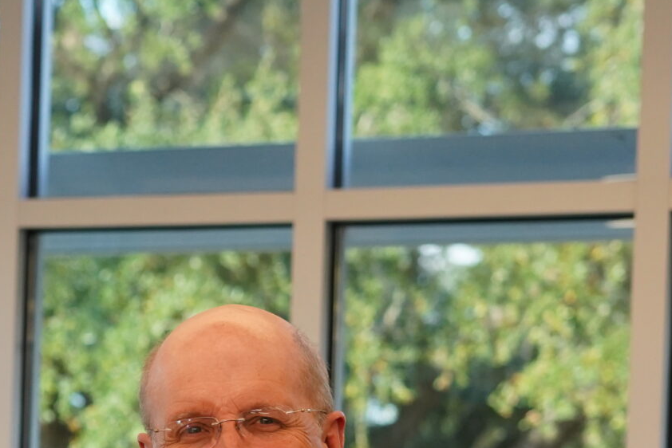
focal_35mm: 152
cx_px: -136
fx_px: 2838
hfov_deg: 13.1
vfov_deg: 8.9
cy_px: 620
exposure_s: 1/500
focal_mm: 50
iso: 2000
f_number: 4
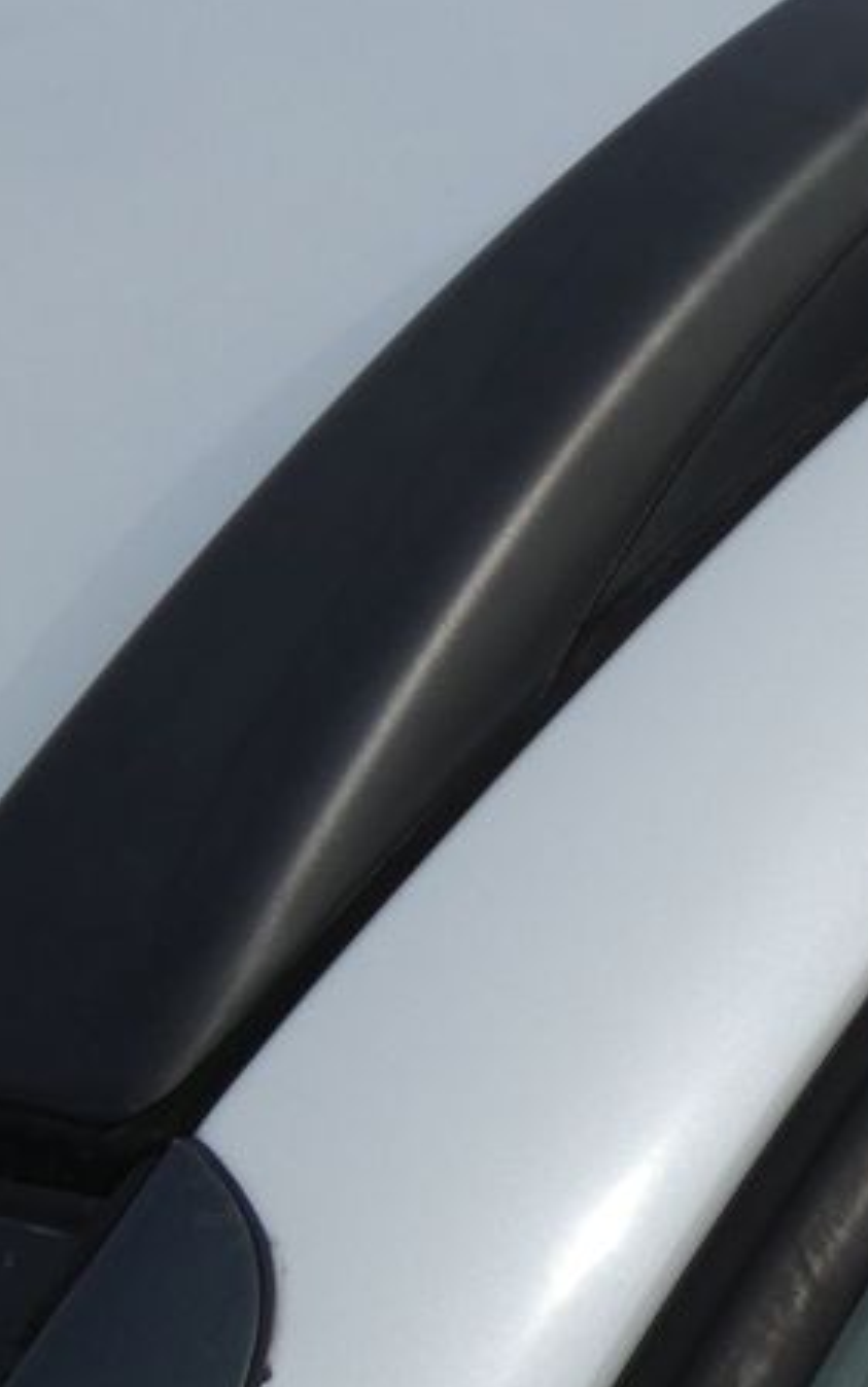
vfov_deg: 23.5
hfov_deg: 13.8
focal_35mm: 87
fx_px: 3290
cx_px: 1409
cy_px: 327
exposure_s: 1/400
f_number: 6.3
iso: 80
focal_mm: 6.5
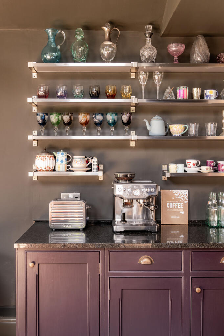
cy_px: 168
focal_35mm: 38
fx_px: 355
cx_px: 112
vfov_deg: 50.7
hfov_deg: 35.0
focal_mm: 38
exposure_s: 1/13
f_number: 7.1
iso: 250
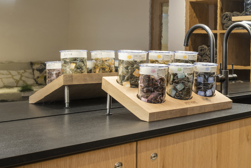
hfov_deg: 29.6
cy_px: 72
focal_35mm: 50
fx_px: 349
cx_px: 345
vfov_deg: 27.0
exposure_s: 1
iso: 100
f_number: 8
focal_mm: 16
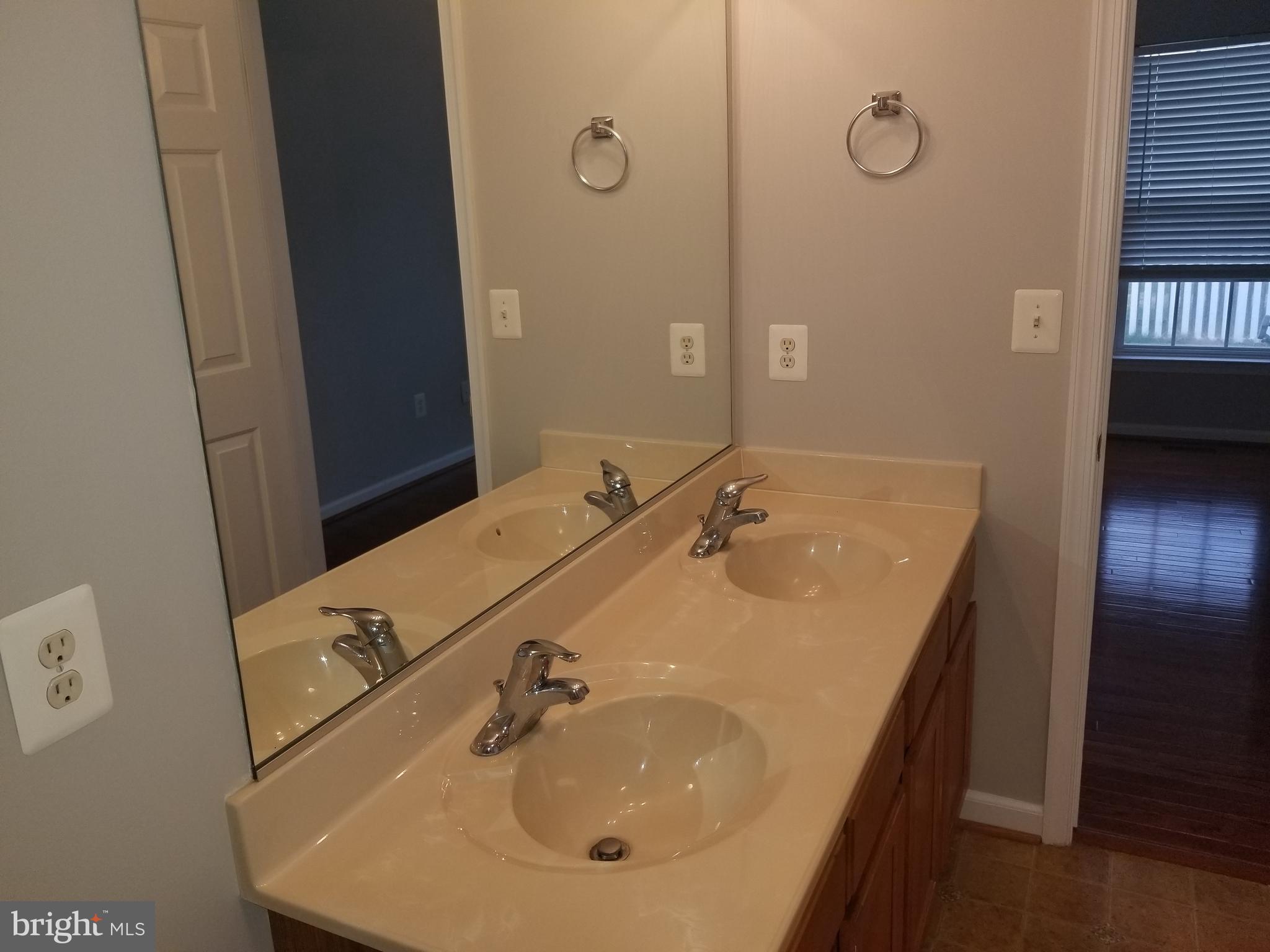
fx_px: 954
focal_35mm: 26
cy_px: 476
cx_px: 635
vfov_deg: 53.1
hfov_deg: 67.3
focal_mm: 4.25
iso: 80
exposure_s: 1/60
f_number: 1.7
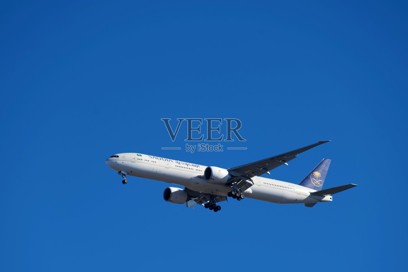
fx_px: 2267
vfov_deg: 6.9
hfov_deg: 10.3
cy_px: 136
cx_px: 204
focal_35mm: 200
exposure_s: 1/500
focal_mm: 200
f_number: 6.3
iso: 100
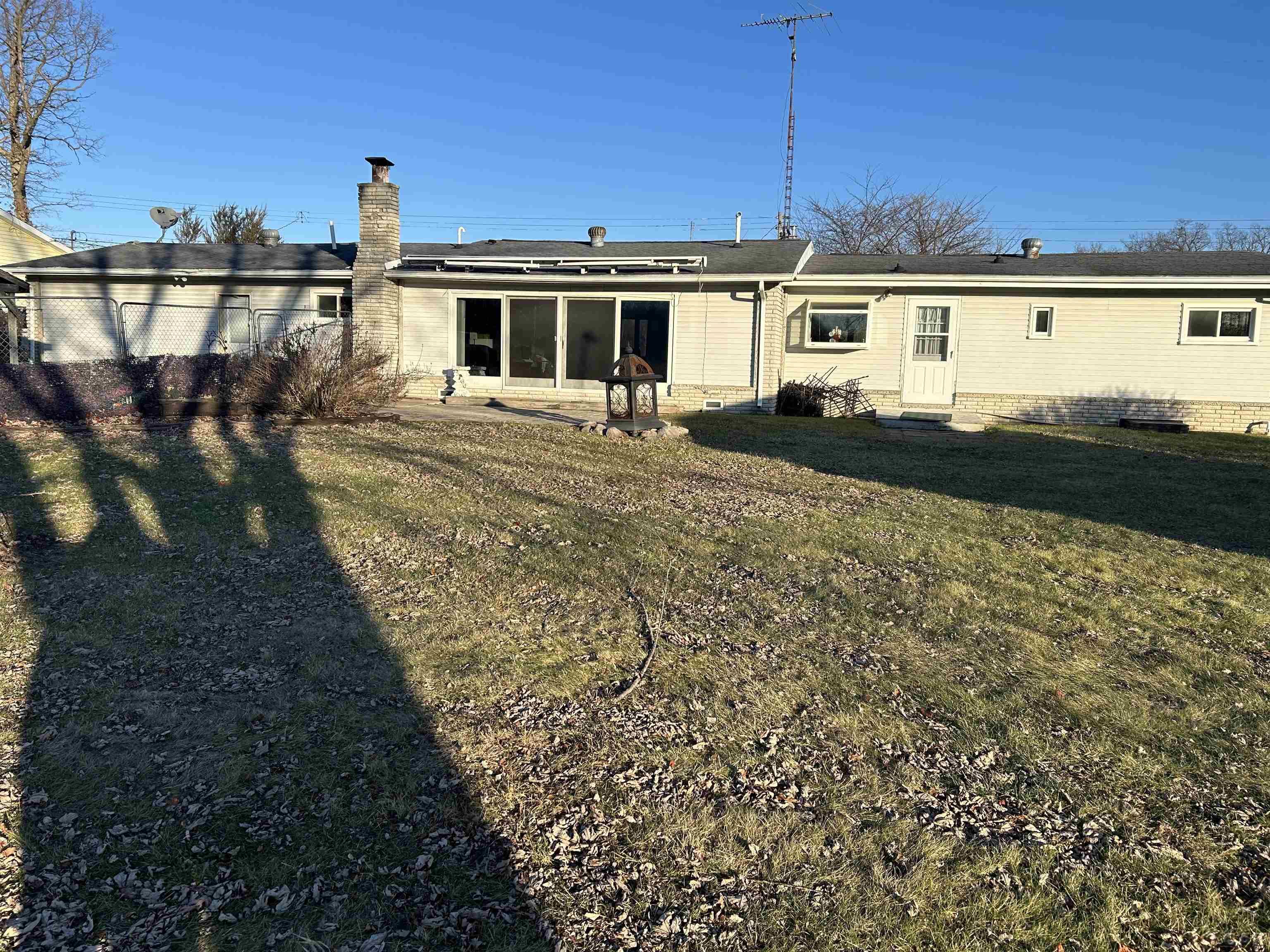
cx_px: 635
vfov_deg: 53.1
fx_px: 954
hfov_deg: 67.3
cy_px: 476
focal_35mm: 26
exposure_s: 1/2695
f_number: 1.5
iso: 50
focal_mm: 5.7
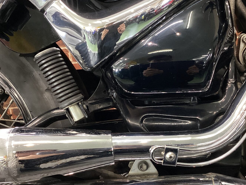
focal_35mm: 45
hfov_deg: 41.9
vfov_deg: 32.0
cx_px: 145
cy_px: 115
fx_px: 320
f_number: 2.4
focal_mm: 3.3
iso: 200
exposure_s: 1/50
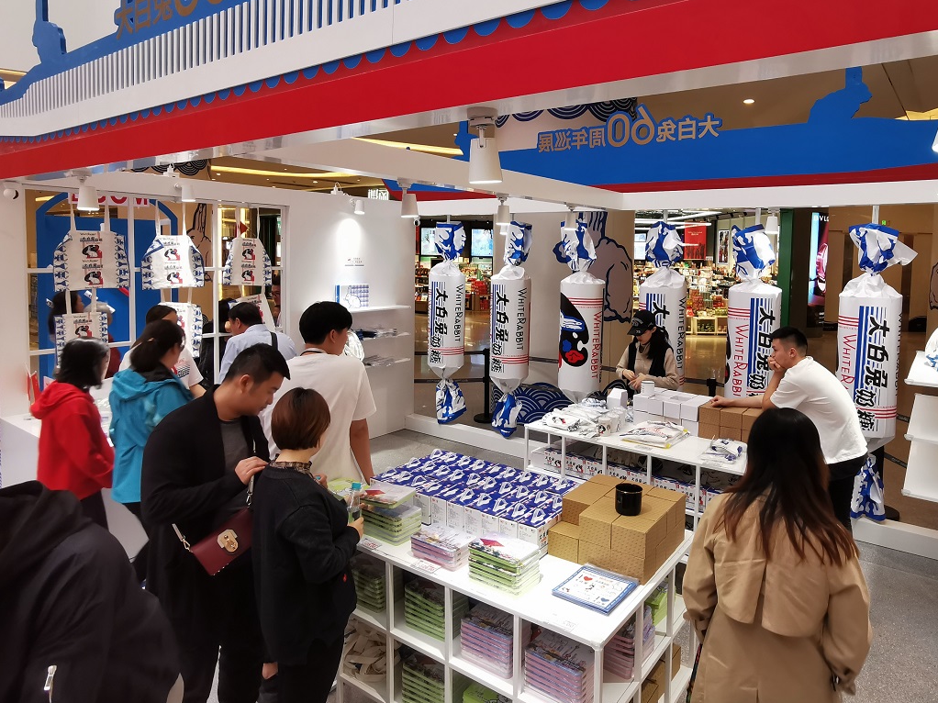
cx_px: 531
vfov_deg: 58.6
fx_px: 623
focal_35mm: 23
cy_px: 300
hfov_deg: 73.6
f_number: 2.2
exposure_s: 1/50
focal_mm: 2.26
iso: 64
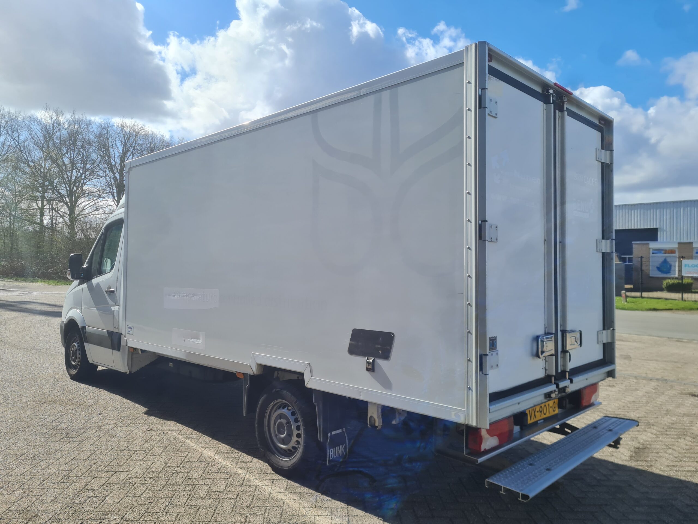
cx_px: 349
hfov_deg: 67.3
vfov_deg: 53.1
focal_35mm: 26
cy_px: 262
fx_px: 524
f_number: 1.8
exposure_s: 1/2160
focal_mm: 5.4
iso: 50
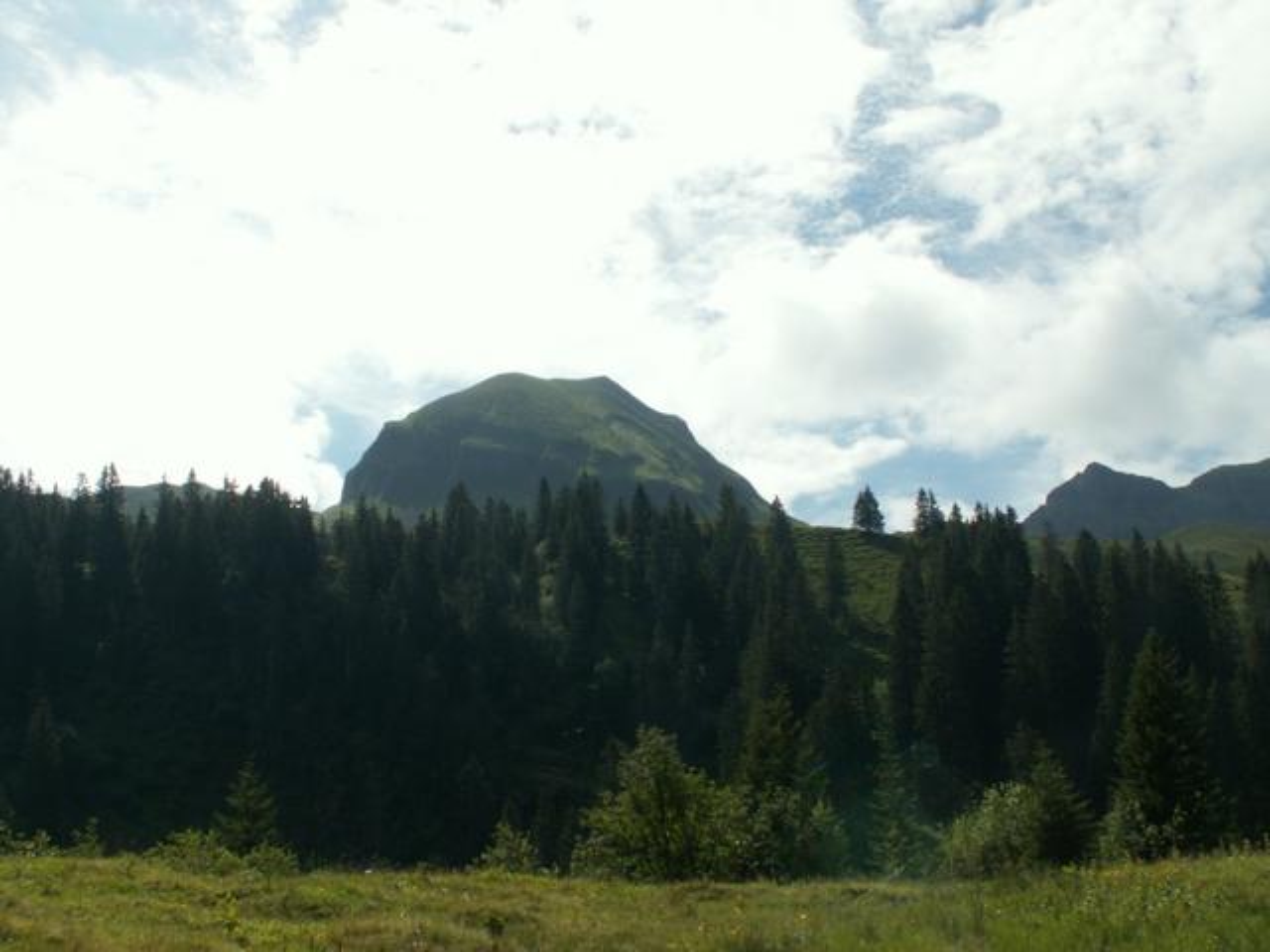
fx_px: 1614
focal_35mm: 44
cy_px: 476
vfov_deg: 32.9
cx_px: 635
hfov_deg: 42.9
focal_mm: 7.23
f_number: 8
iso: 50
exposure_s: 1/200
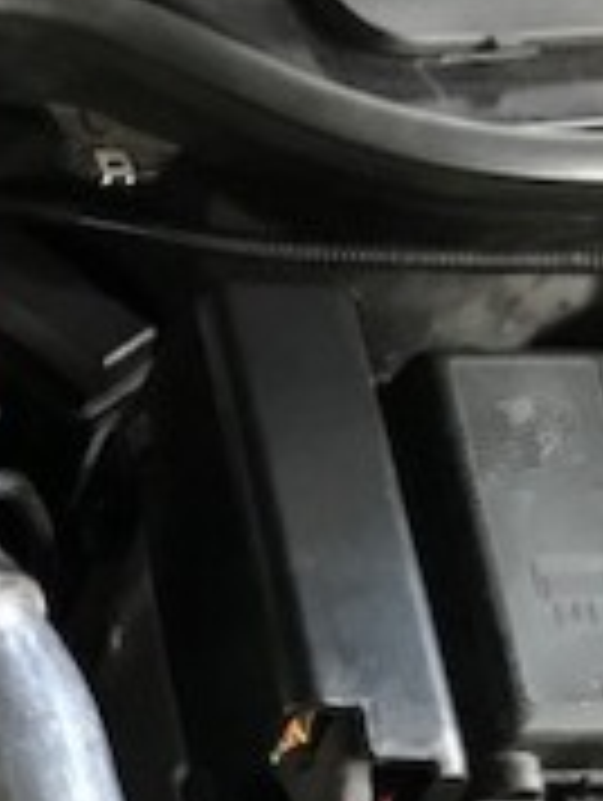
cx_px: -783
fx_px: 2294
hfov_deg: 12.3
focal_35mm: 99
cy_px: 990
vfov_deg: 18.6
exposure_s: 1/15
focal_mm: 3.99
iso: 64
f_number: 1.8
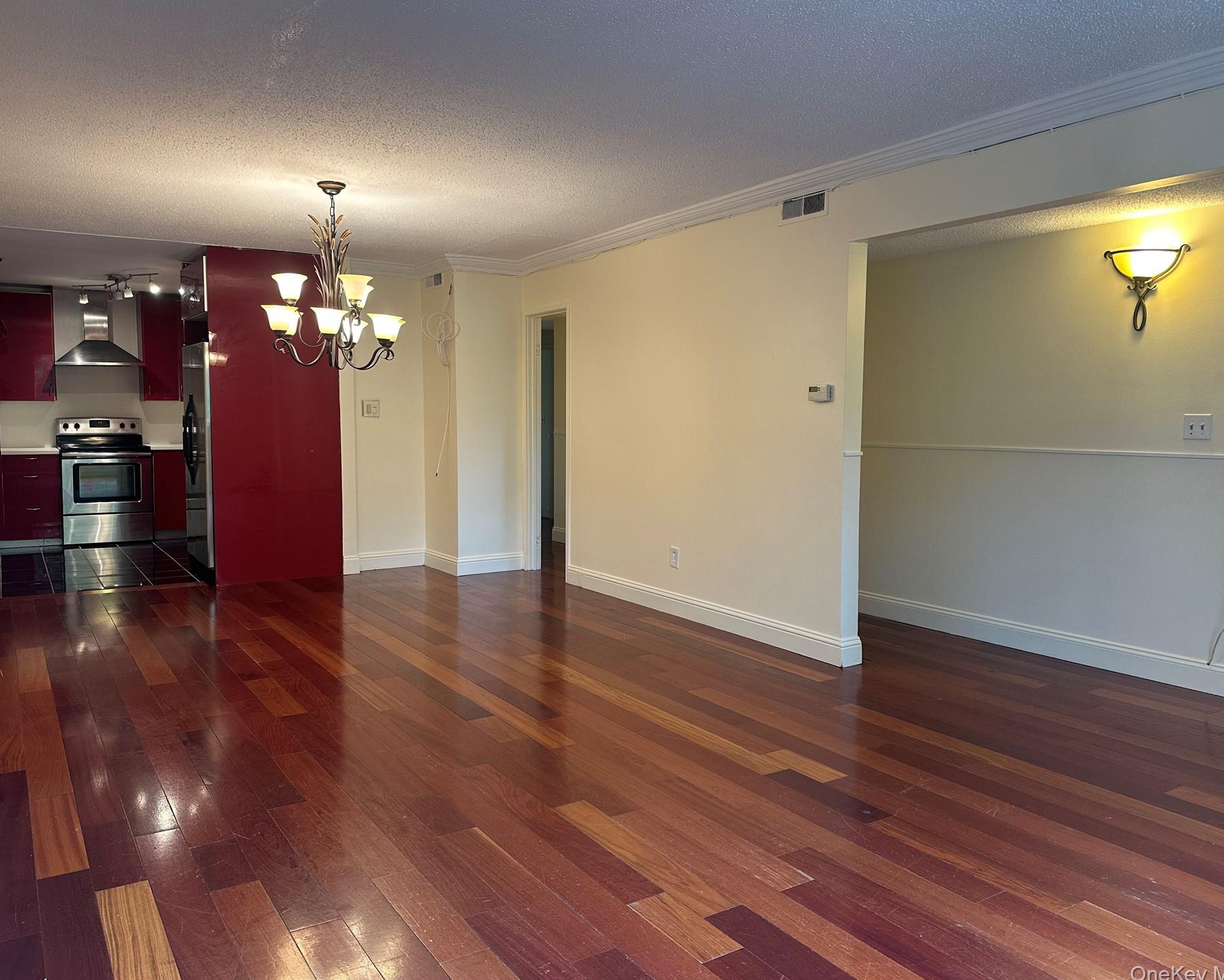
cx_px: 586
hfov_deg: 66.0
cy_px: 480
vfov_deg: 54.9
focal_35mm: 26
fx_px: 942
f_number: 1.78
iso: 125
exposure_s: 1/60
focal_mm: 6.86
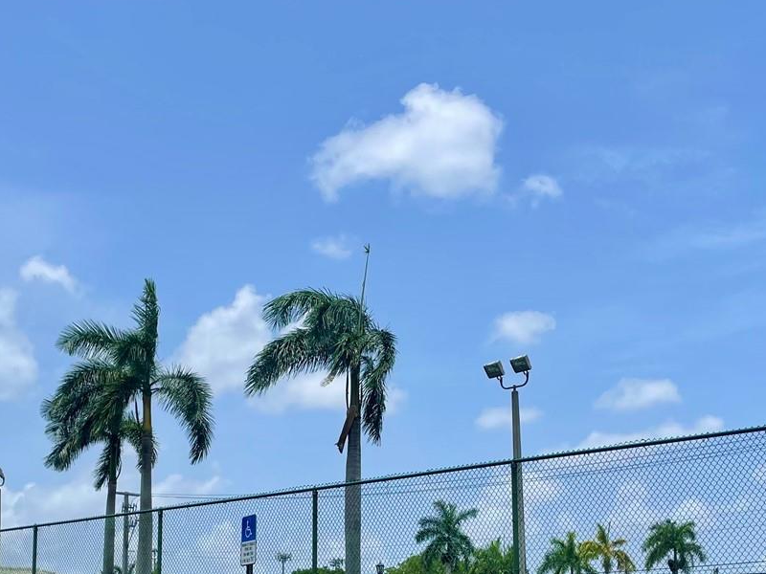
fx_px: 1151
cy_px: 502
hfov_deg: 36.8
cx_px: 349
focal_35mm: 52
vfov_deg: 27.2
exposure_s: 1/5291
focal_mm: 4.2
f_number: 1.6
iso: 32
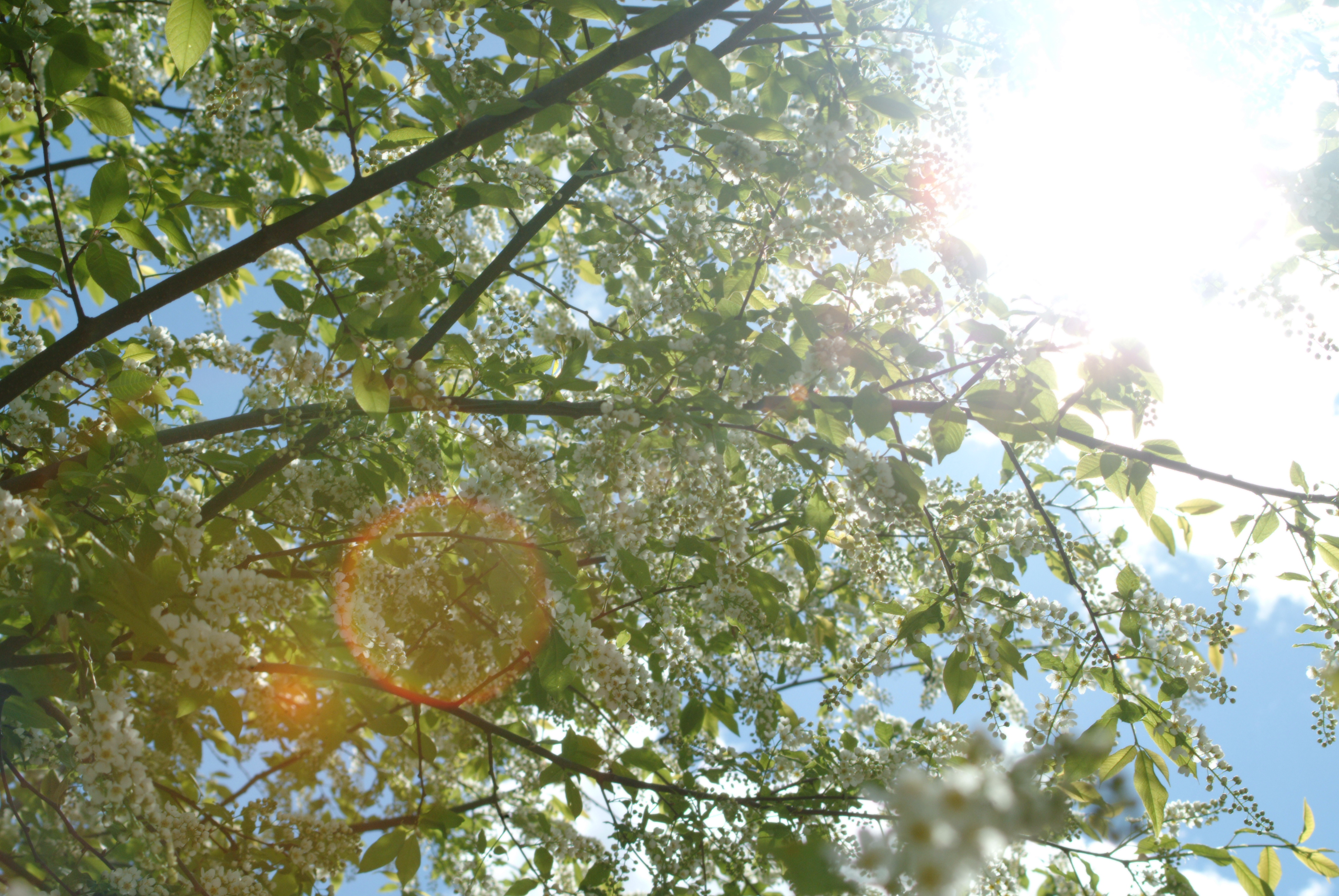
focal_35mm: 91
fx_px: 3372
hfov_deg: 22.5
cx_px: 702
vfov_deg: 15.1
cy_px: 398
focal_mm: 53
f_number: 9.5
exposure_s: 1/500
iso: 200
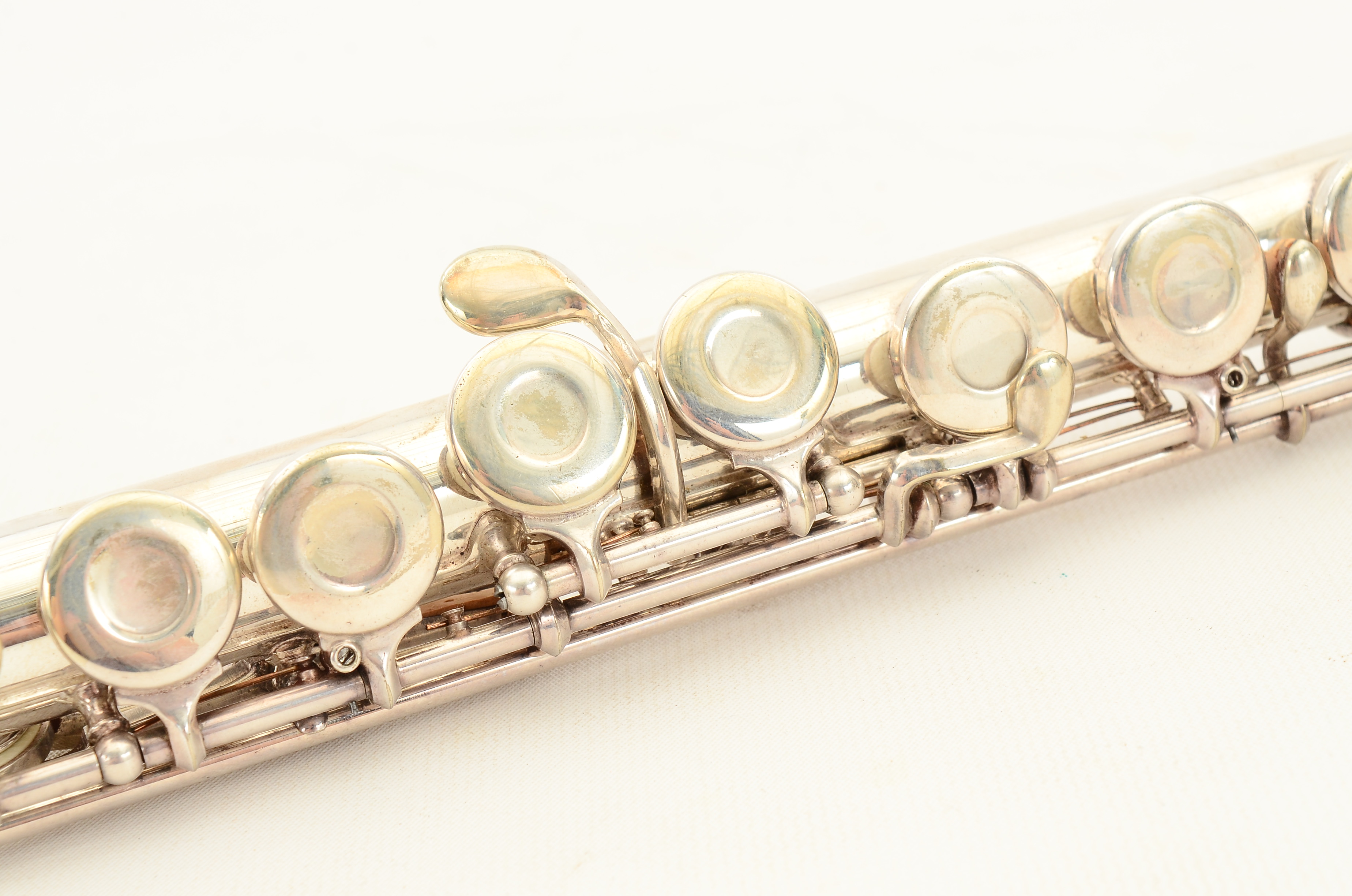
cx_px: 676
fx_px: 3092
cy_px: 448
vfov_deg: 16.5
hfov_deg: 24.7
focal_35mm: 82
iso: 320
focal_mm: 55
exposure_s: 1/60
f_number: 13
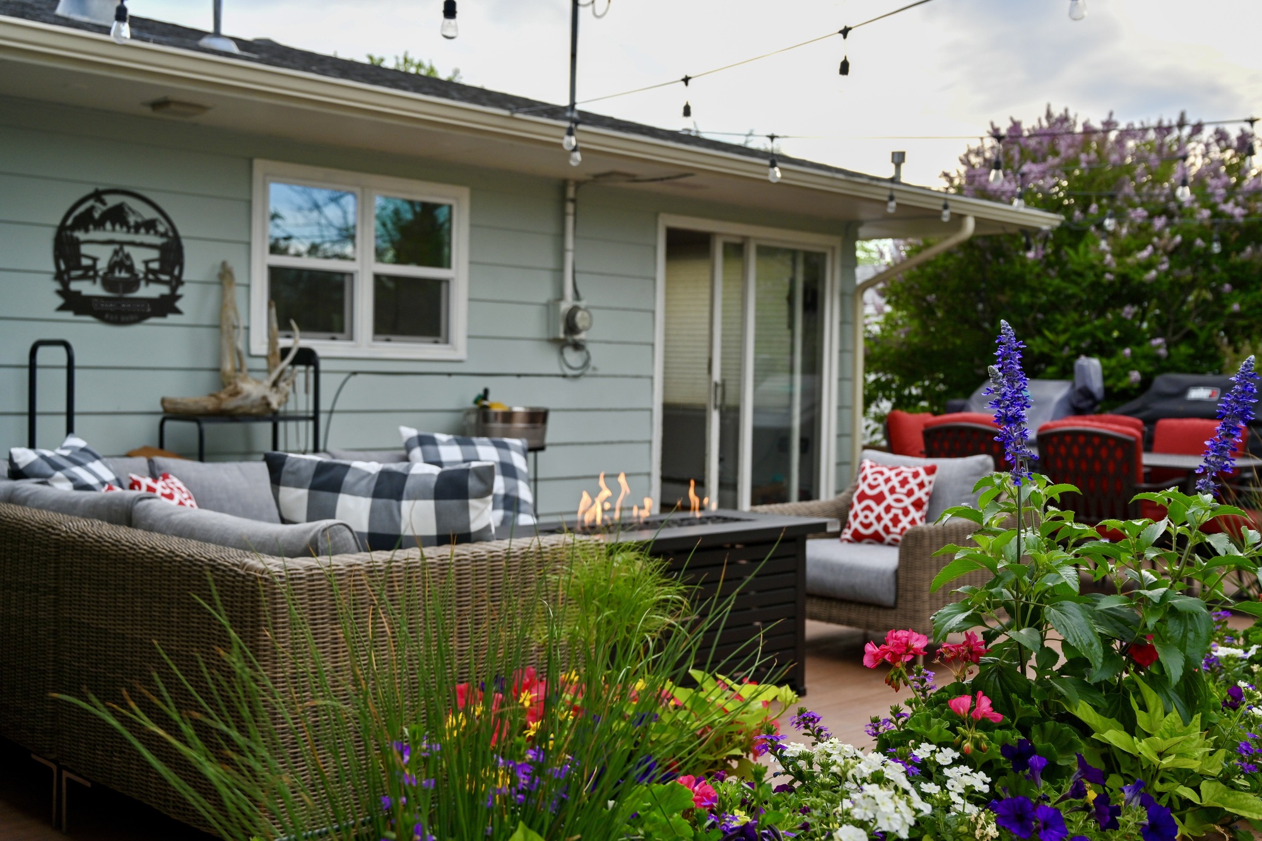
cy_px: 420
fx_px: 1367
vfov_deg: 34.2
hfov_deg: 49.6
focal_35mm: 39
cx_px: 631
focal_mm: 39
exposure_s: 1/250
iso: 180
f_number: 5.6
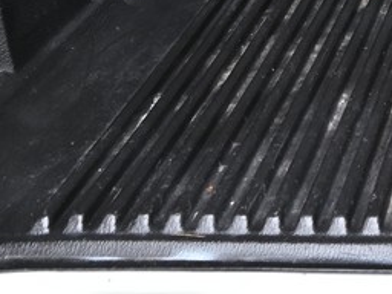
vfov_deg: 13.7
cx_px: 597
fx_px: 1121
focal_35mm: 99
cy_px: -193
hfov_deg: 17.7
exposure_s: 1/30
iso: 100
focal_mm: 24
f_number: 6.7
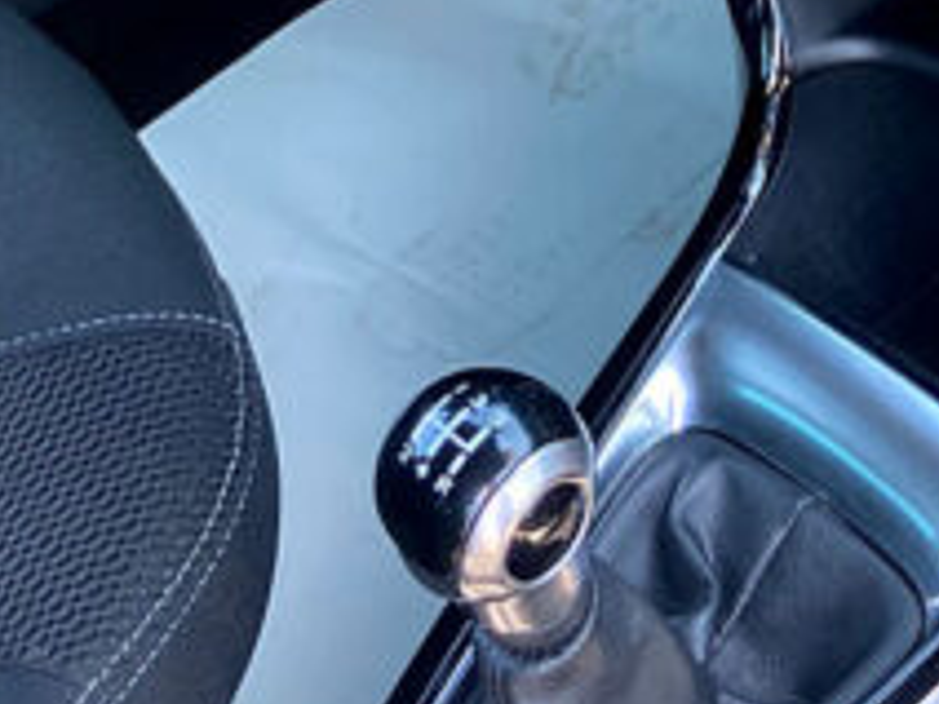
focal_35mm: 98
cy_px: -425
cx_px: 656
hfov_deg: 19.9
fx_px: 2658
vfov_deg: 13.9
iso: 80
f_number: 1.8
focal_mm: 4.25
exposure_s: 1/121
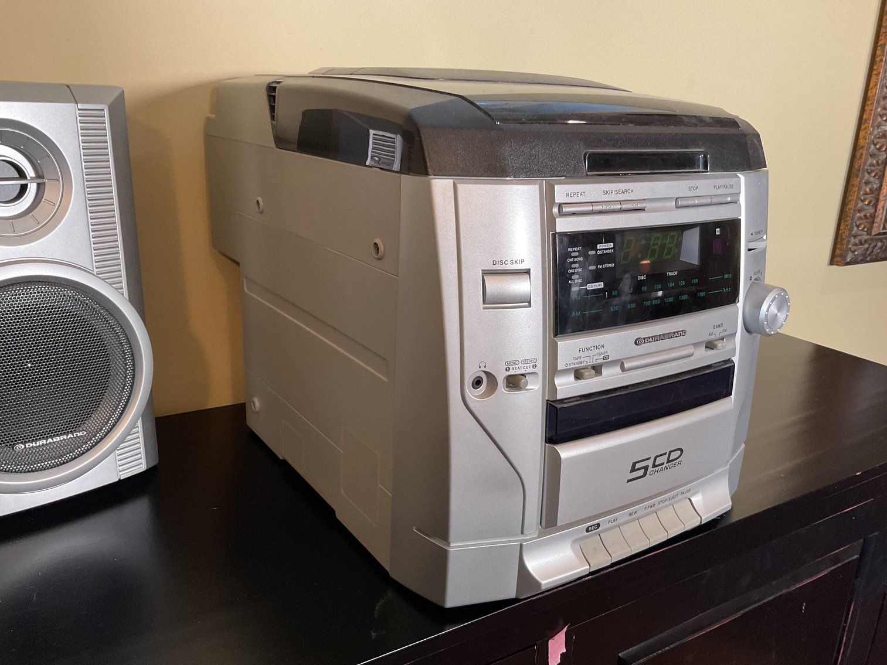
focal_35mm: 29
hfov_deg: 61.7
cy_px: 332
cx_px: 444
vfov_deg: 48.2
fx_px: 743
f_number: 1.8
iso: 100
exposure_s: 1/60
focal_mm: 3
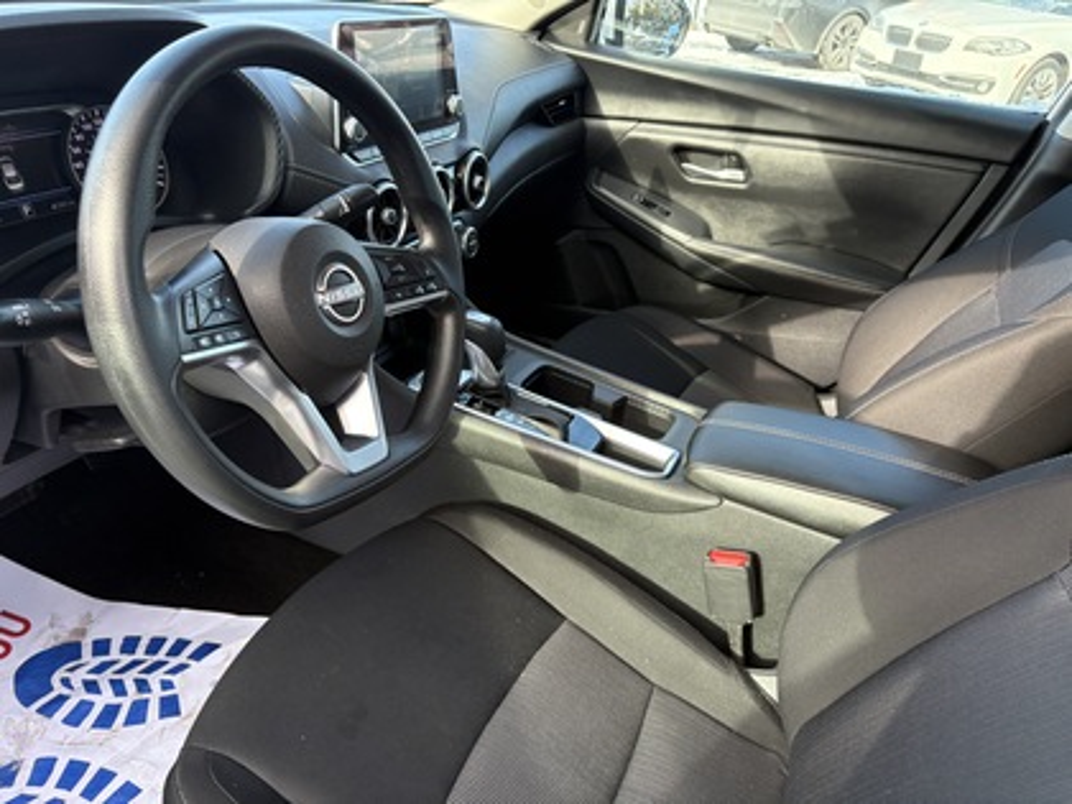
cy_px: 402
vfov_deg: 53.1
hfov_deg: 67.3
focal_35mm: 26
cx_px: 536
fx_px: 805
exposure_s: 1/223
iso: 100
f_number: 1.6
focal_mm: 5.96
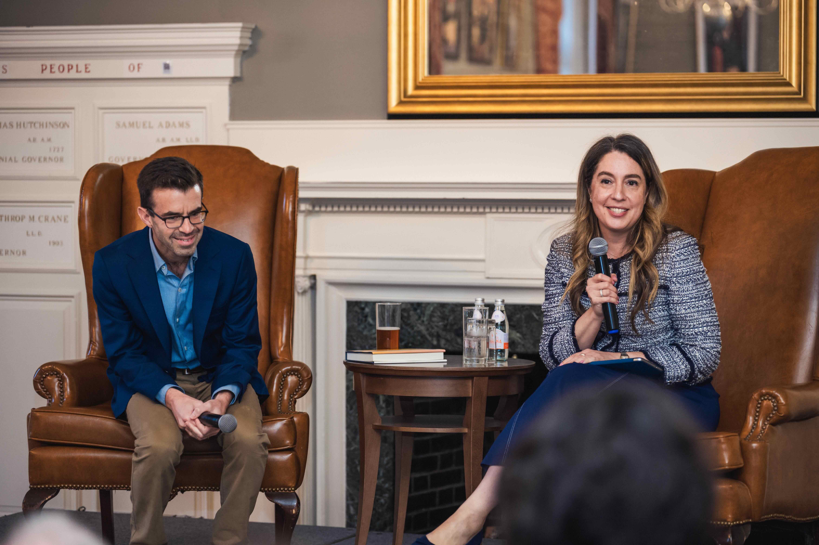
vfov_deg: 13.0
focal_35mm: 105
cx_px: 410
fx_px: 2387
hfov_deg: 19.5
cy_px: 272
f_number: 2.8
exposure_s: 1/160
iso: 500
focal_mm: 105
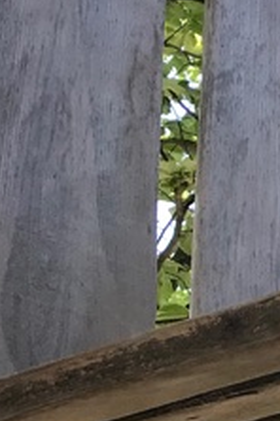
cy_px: 79
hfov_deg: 8.3
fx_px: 1568
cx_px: 902
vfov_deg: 15.2
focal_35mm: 134
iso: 20
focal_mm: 3.99
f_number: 1.8
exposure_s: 1/389
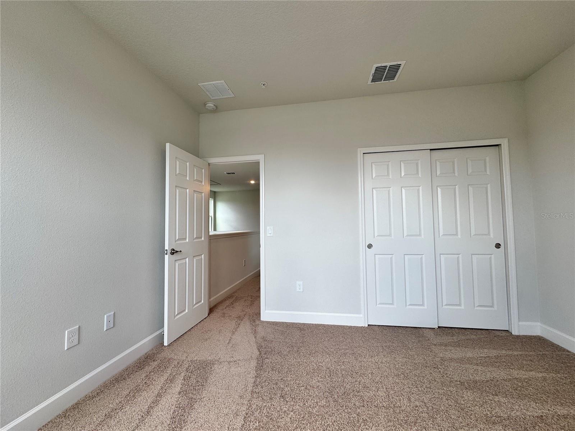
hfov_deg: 102.1
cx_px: 288
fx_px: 233
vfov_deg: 85.7
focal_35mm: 14
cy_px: 216
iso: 40
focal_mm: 2.22
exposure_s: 1/120
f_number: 2.2
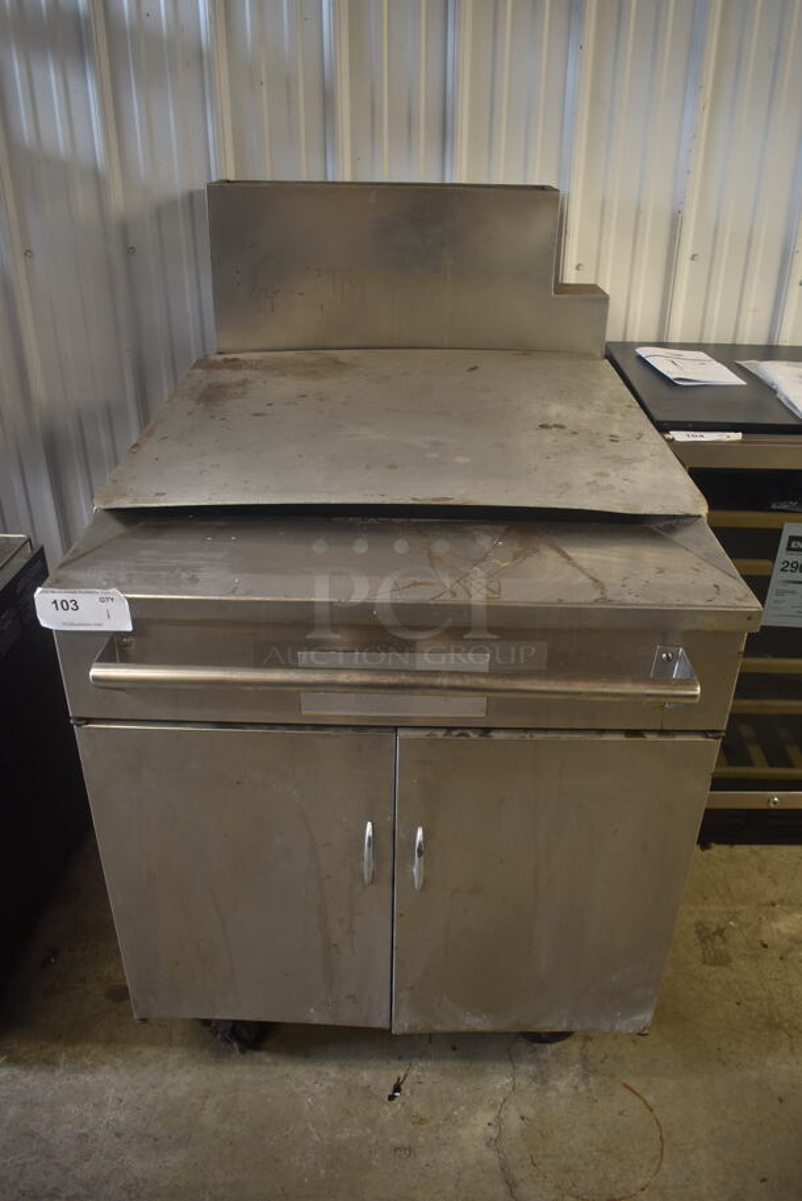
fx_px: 901
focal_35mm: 27
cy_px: 600
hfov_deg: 48.0
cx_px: 401
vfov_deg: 67.3
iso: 450
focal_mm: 18
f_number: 3.5
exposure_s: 1/30
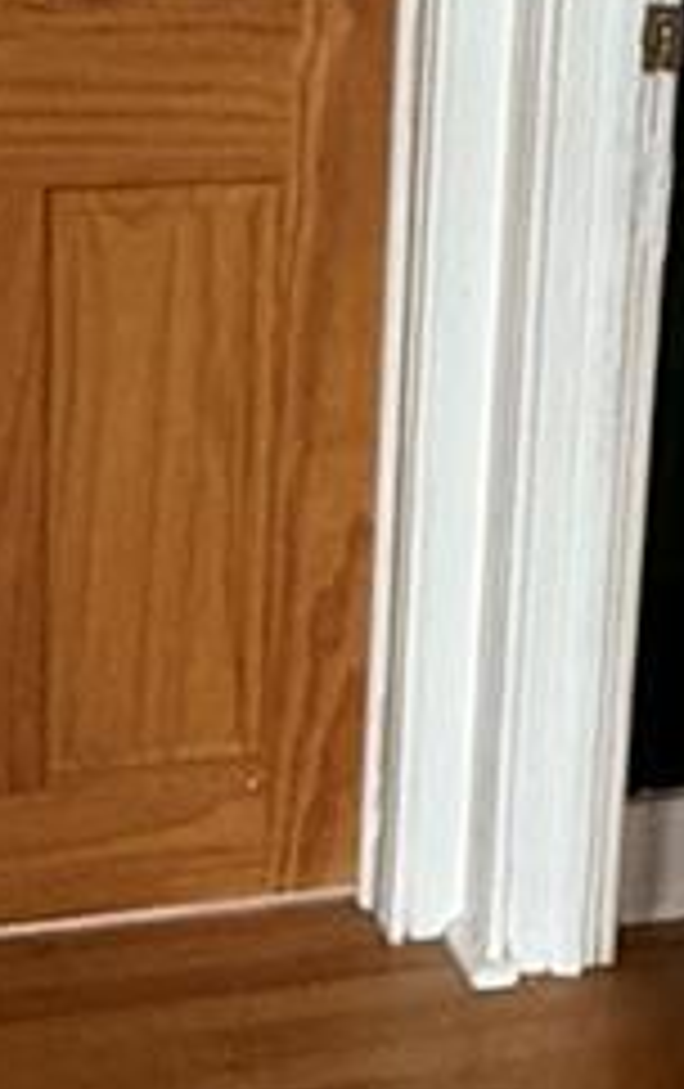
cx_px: 549
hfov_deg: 13.9
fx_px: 2794
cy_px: 225
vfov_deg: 21.8
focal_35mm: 94
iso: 400
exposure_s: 1/60
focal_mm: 2.22
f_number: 2.2
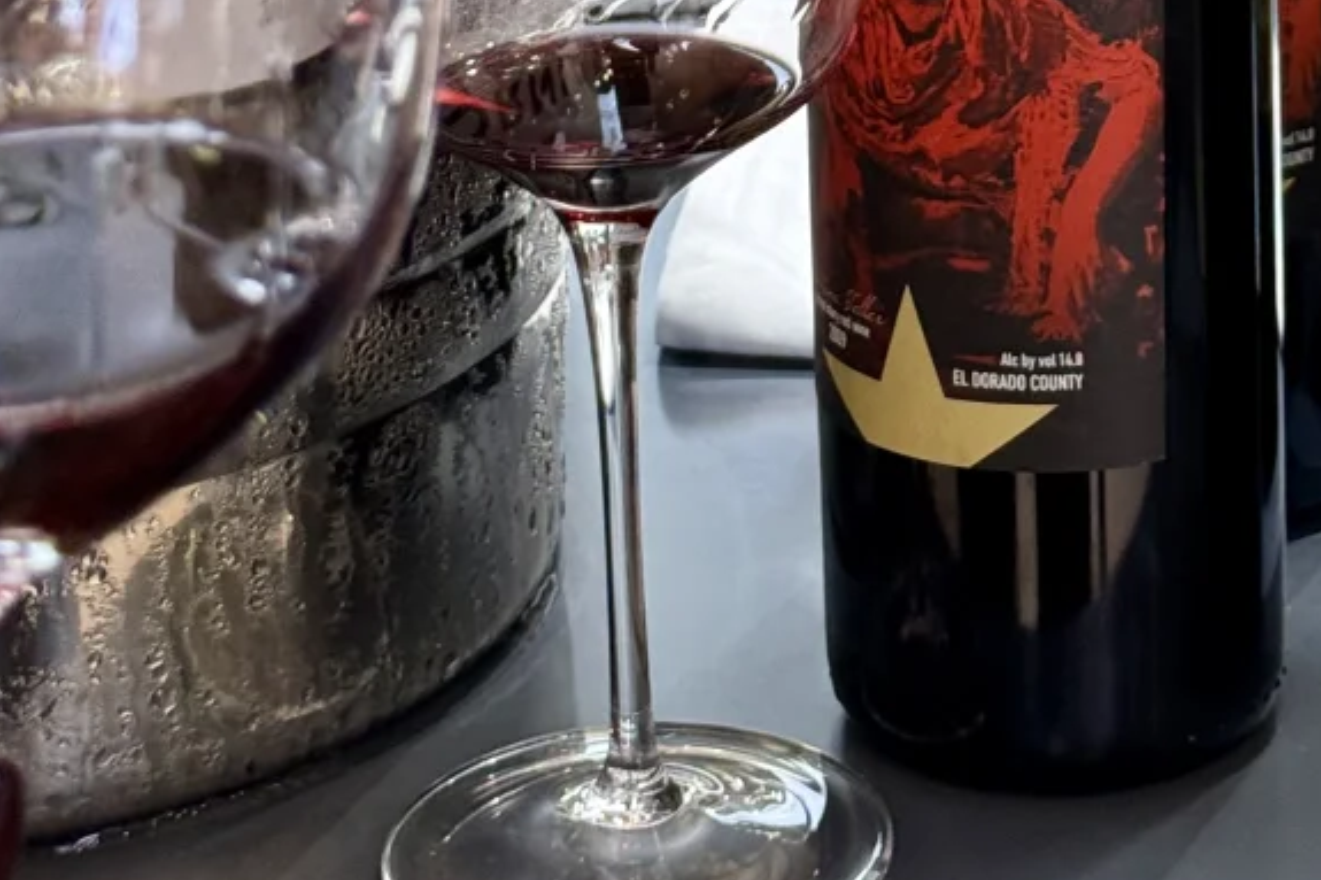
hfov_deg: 16.4
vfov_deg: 10.5
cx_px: 887
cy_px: -483
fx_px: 4585
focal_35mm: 125
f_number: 1.78
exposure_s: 1/50
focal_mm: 6.76
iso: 100
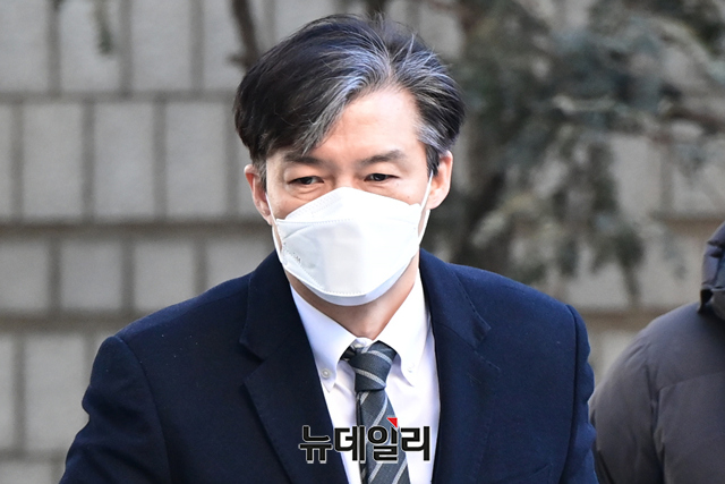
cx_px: 362
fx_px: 8057
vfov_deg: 3.4
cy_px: 242
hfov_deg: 5.2
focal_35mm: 400
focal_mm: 400
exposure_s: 1/320
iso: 3600
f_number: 5.6
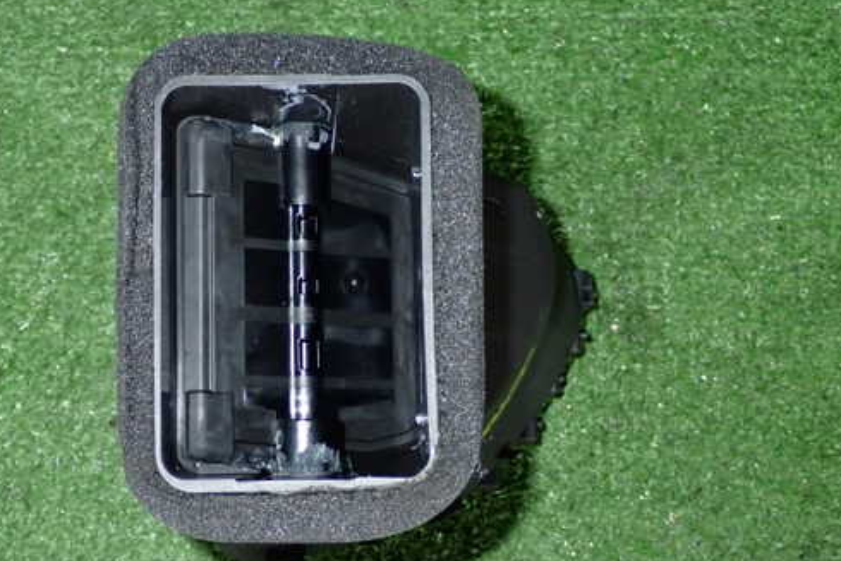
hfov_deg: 35.6
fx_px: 1309
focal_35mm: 56
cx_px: 366
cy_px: 323
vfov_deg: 24.2
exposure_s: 1/40
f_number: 9
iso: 800
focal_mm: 7.84
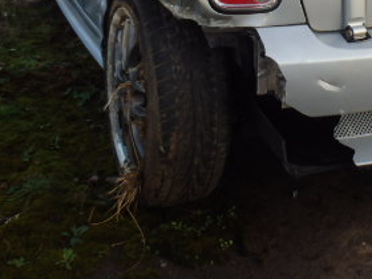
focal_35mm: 64
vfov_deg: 21.6
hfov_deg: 29.1
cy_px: -37
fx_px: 688
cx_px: 331
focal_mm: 5
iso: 125
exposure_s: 1/160
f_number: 3.9
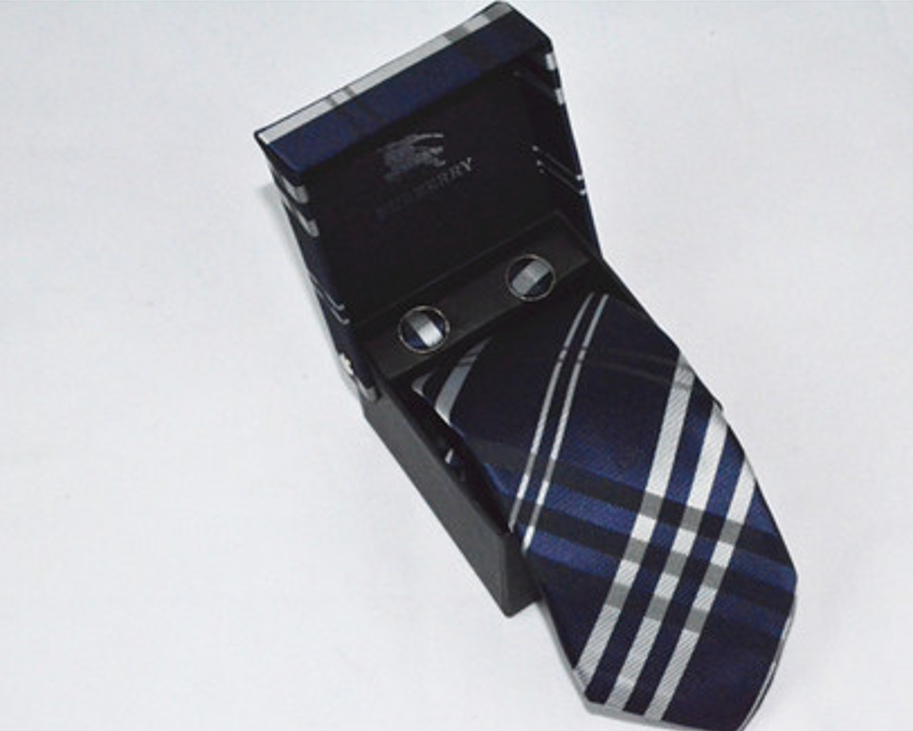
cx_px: 540
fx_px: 2243
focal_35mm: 83
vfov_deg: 18.5
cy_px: 367
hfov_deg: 23.0
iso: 6400
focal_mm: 48
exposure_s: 1/250
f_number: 29
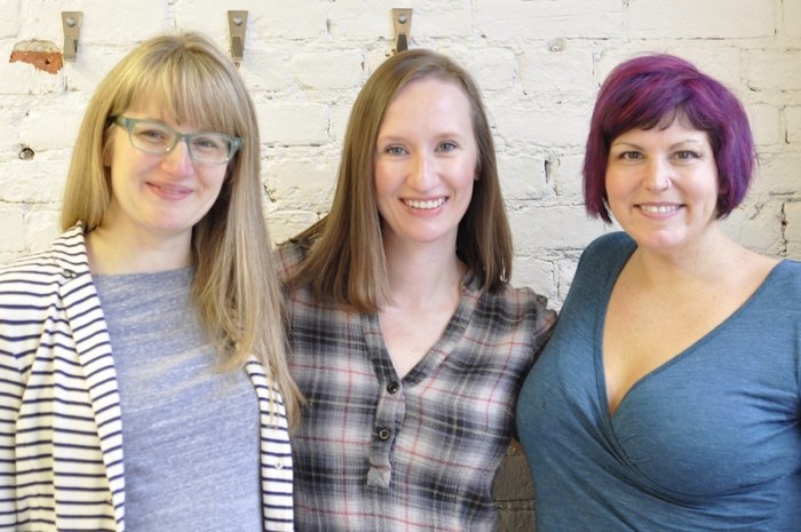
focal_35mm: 75
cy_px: 266
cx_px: 400
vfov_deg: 18.1
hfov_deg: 27.0
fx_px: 1667
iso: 320
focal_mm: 50
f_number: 3.2
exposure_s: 1/50
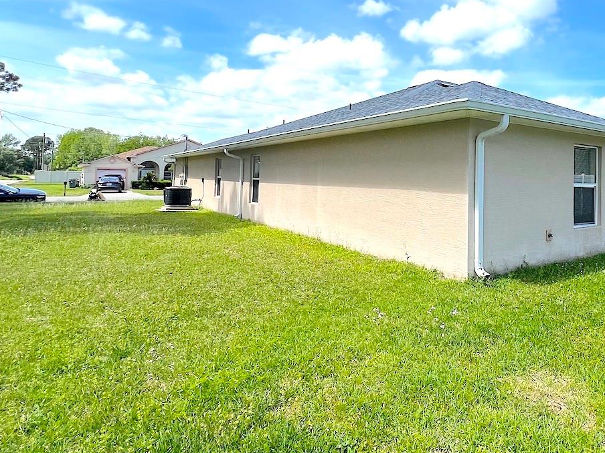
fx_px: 402
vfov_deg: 57.9
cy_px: 160
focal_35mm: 23
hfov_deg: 68.7
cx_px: 460
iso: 32
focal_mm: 1.57
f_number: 1.8
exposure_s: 1/1508
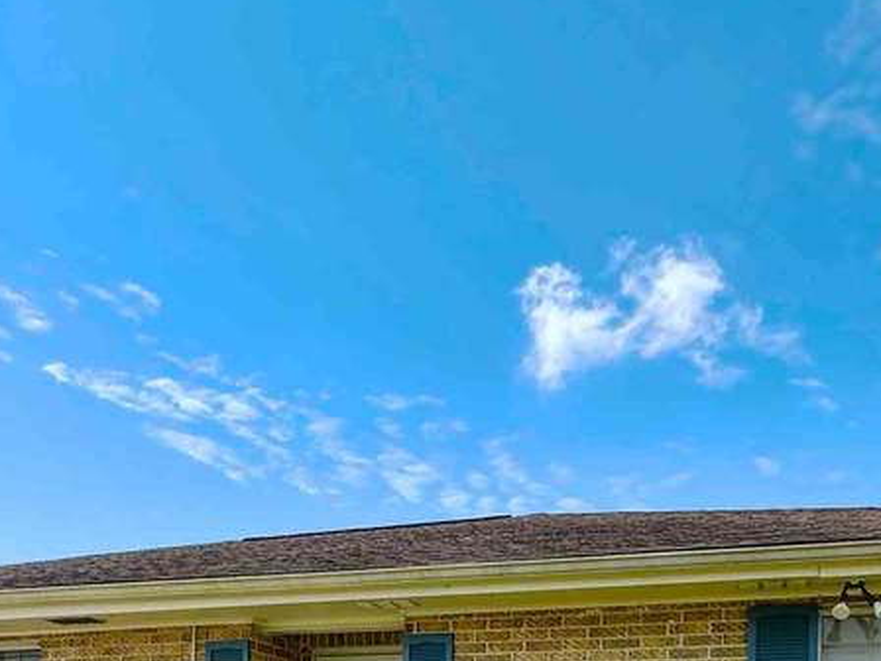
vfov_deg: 29.8
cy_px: 826
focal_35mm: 40
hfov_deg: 46.7
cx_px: 488
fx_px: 1018
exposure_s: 1/1256
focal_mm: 2.22
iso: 50
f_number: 2.2
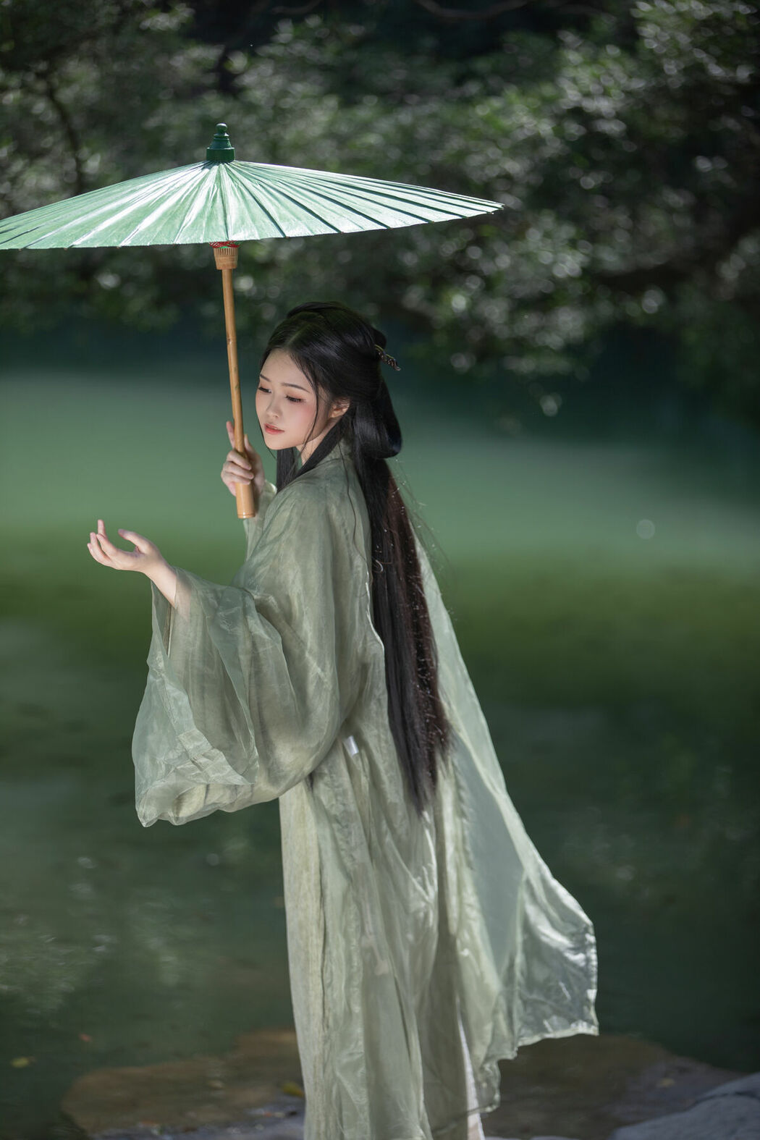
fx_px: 4085
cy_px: 570
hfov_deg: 10.6
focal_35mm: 129
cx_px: 380
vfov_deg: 15.9
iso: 125
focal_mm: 130
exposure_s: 1/1000
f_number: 2.8
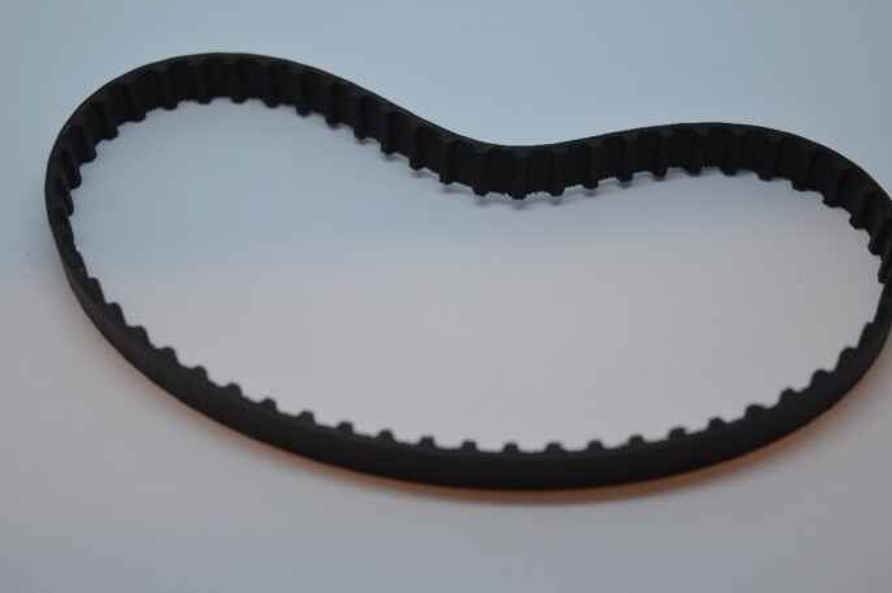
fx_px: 1807
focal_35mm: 73
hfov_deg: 27.7
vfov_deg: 18.6
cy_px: 283
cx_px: 470
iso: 280
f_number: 5.6
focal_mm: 46
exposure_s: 1/125
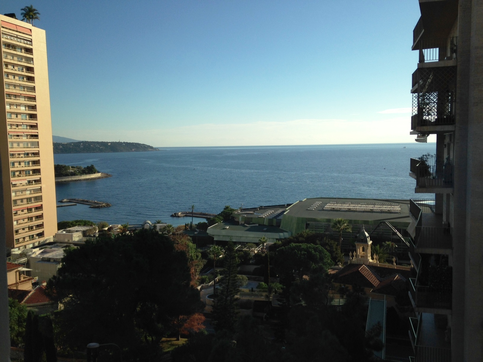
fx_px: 460
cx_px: 242
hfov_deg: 55.4
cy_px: 181
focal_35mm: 33
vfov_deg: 42.9
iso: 50
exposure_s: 1/1748
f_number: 2.4
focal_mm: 4.12
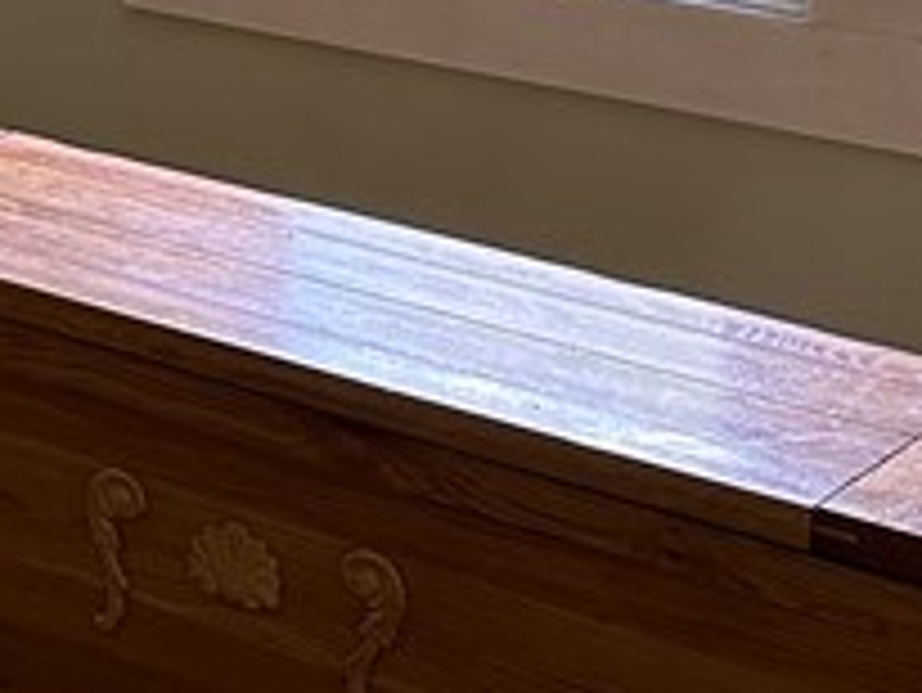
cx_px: -1133
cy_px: -526
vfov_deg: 11.5
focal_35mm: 120
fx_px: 3198
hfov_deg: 13.2
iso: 250
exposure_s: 1/68
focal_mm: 6.86
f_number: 1.78
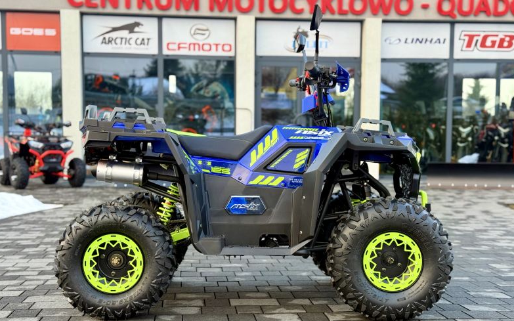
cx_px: 255
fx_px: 728
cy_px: 182
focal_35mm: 52
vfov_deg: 24.8
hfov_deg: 38.9
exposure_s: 1/121
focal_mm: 6.76
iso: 50
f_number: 1.78
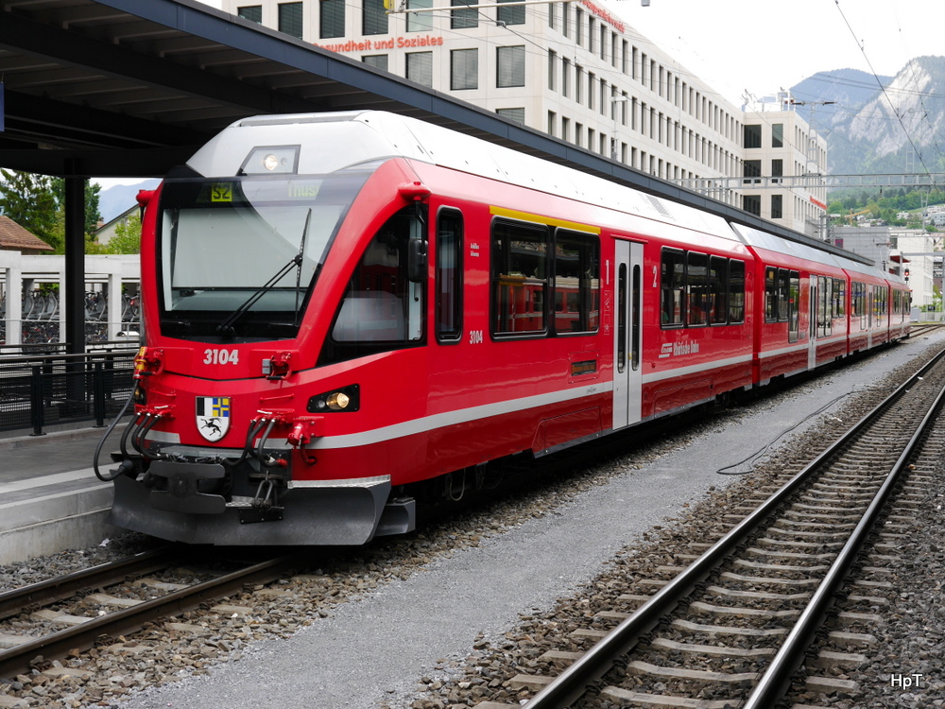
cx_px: 472
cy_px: 354
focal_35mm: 50
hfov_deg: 38.2
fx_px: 1365
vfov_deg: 29.1
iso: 160
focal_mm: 25
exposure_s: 1/125
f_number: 5.6
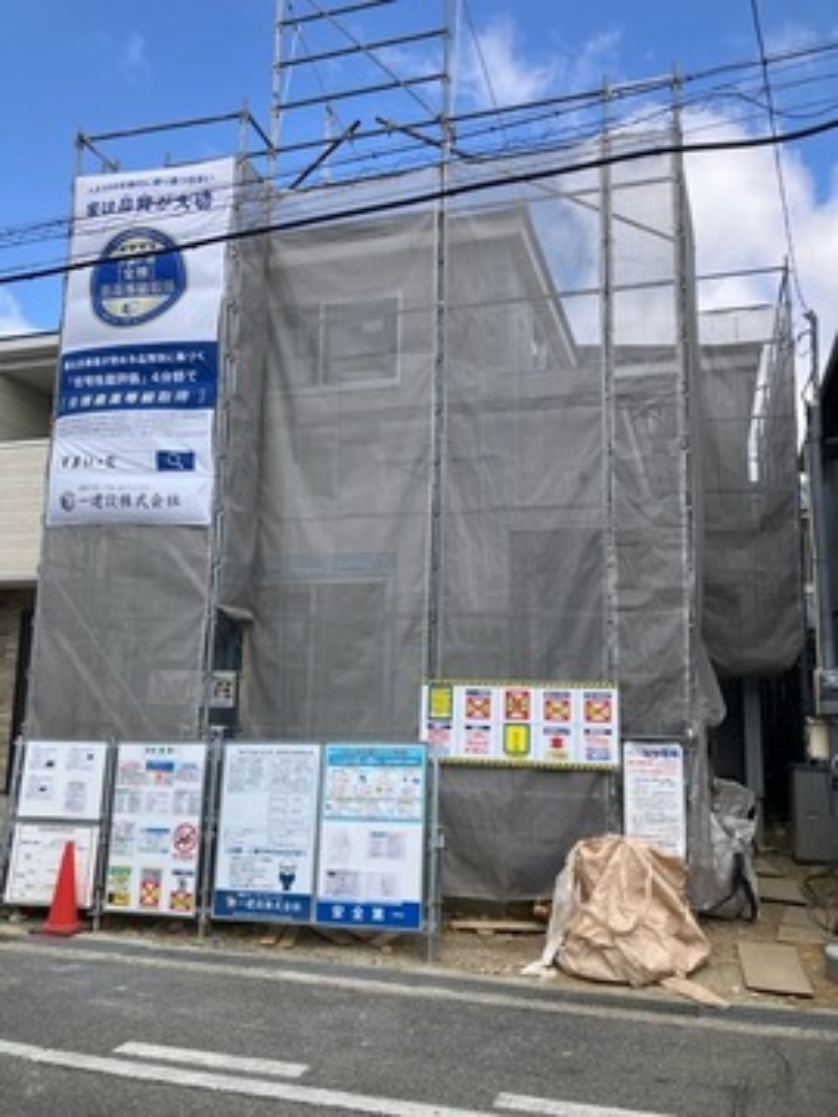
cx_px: 419
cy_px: 558
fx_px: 904
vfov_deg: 63.4
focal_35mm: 28
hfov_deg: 49.7
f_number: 1.8
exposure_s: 1/1185
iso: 32
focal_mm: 3.99
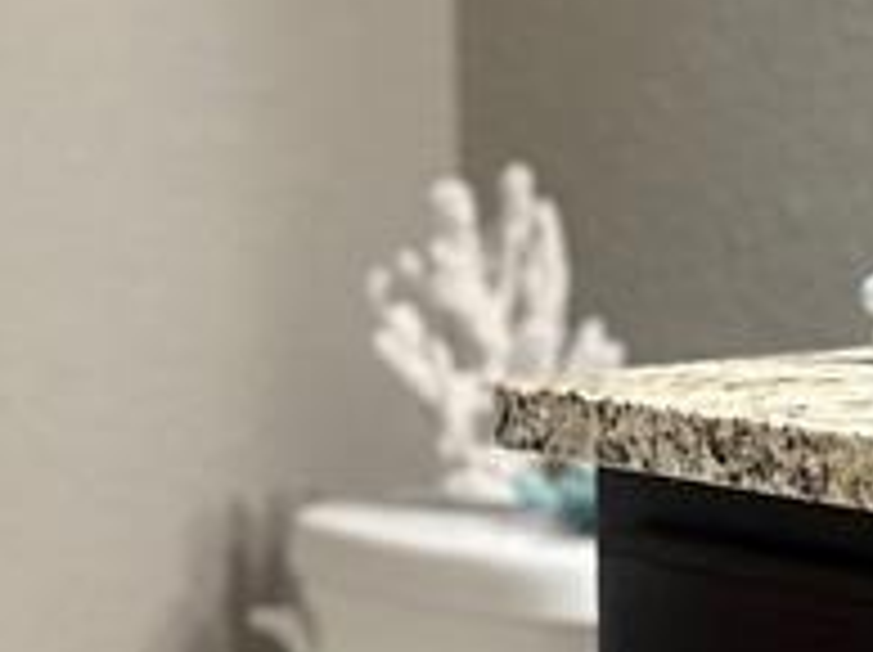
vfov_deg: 11.6
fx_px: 3199
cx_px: 634
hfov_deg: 15.5
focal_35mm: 127
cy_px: 468
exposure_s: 1/60
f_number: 1.78
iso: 320
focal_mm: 6.86
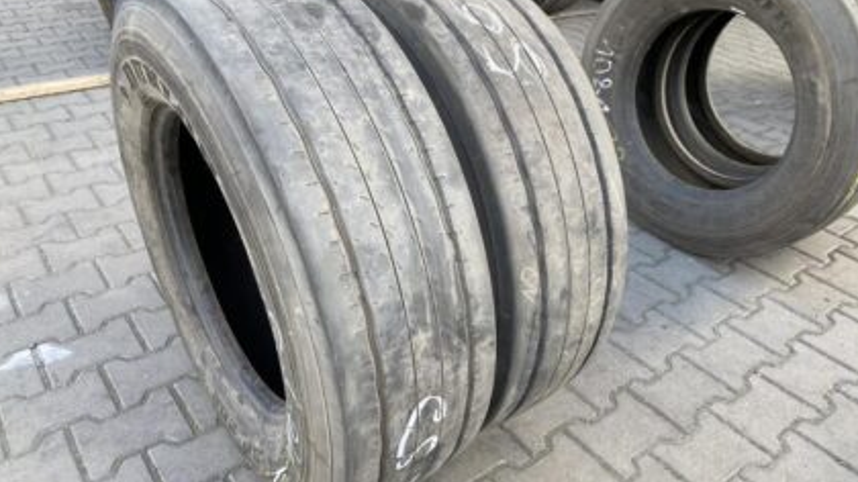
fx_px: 660
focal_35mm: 29
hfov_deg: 66.1
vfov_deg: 40.2
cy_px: 242
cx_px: 433
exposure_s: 1/161
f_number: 1.8
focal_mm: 4.25
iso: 32
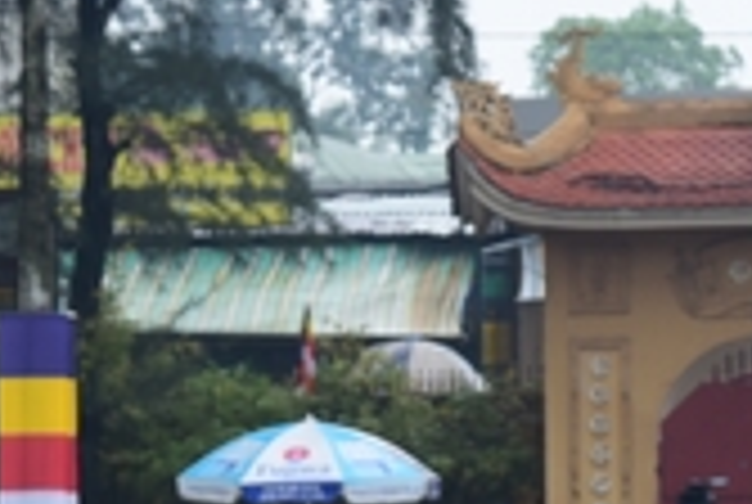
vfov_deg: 4.1
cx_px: 194
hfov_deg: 6.2
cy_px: 734
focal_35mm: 334
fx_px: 6989
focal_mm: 86
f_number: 6.3
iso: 400
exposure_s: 1/50
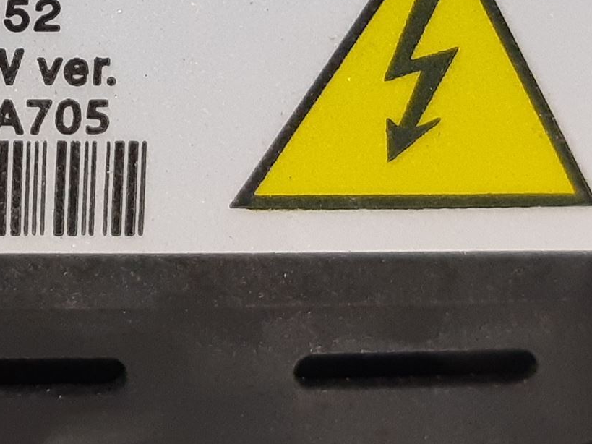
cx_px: -54
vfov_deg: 21.3
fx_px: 1111
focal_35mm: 65
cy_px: -57
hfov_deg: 27.4
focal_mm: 3.93
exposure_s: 1/33
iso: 250
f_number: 1.7
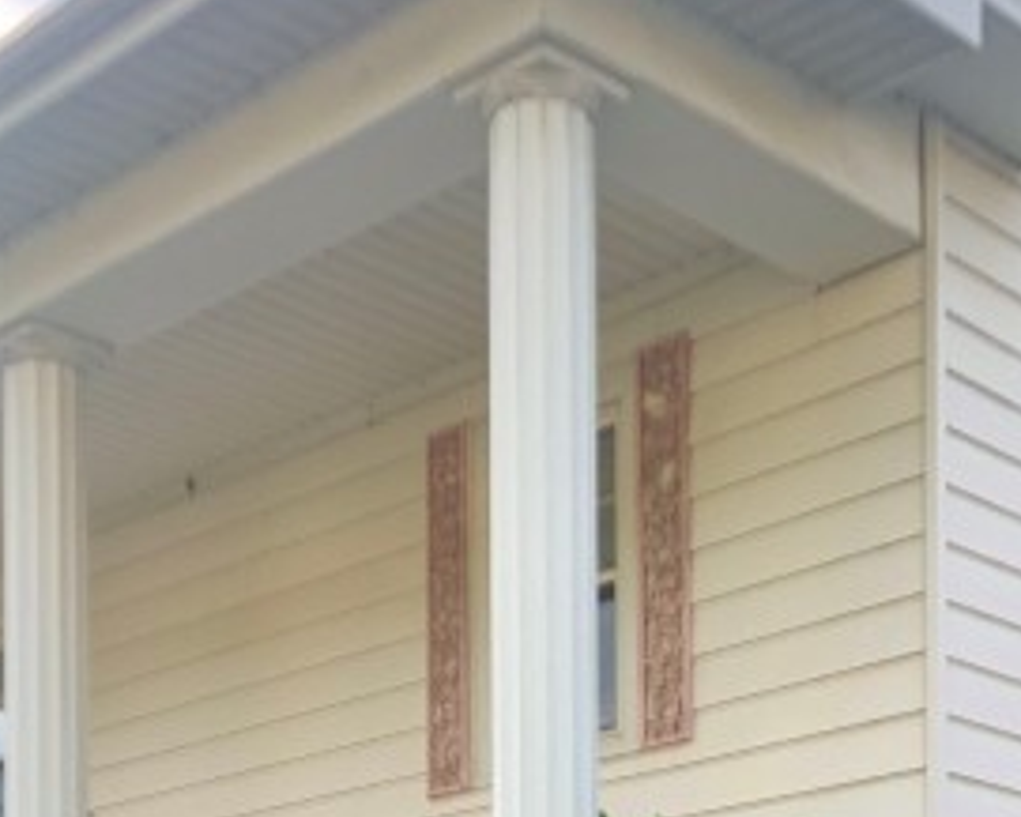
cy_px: 1092
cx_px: 516
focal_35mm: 72
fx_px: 2176
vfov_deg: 19.5
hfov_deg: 26.4
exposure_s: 1/363
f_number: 1.8
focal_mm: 4.25
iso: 25
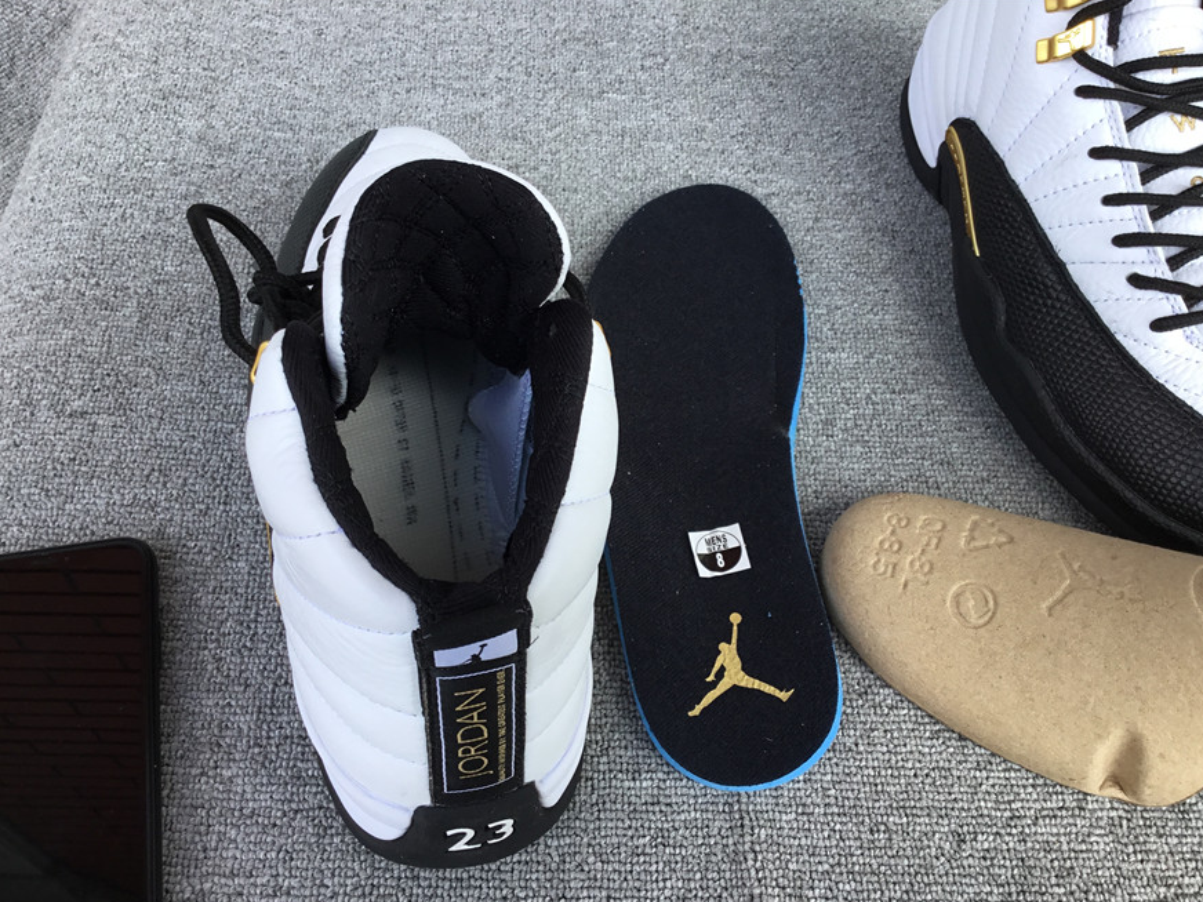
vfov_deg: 44.2
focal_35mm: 32
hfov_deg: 56.8
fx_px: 1112
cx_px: 597
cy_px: 461
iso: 25
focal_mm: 3.3
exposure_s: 1/122
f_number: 2.4
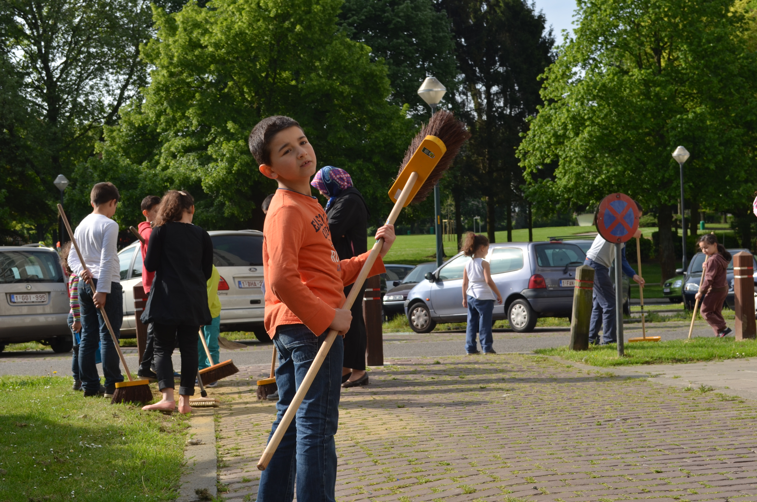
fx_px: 1133
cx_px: 378
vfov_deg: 25.0
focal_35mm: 54
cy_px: 251
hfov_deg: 36.9
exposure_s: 1/250
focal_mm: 36
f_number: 8
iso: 100
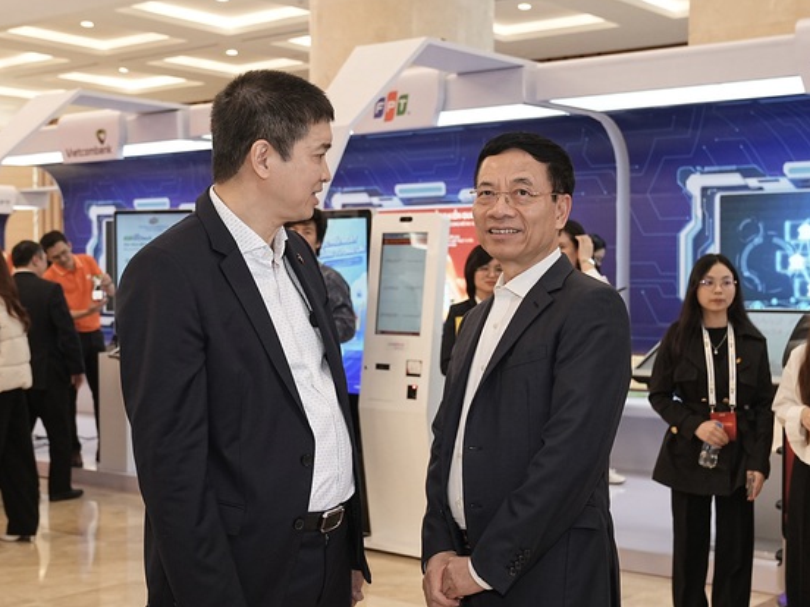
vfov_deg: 36.8
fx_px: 913
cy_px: 312
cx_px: 373
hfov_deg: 47.8
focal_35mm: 39
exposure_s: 1/200
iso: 1000
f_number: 4
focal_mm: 35
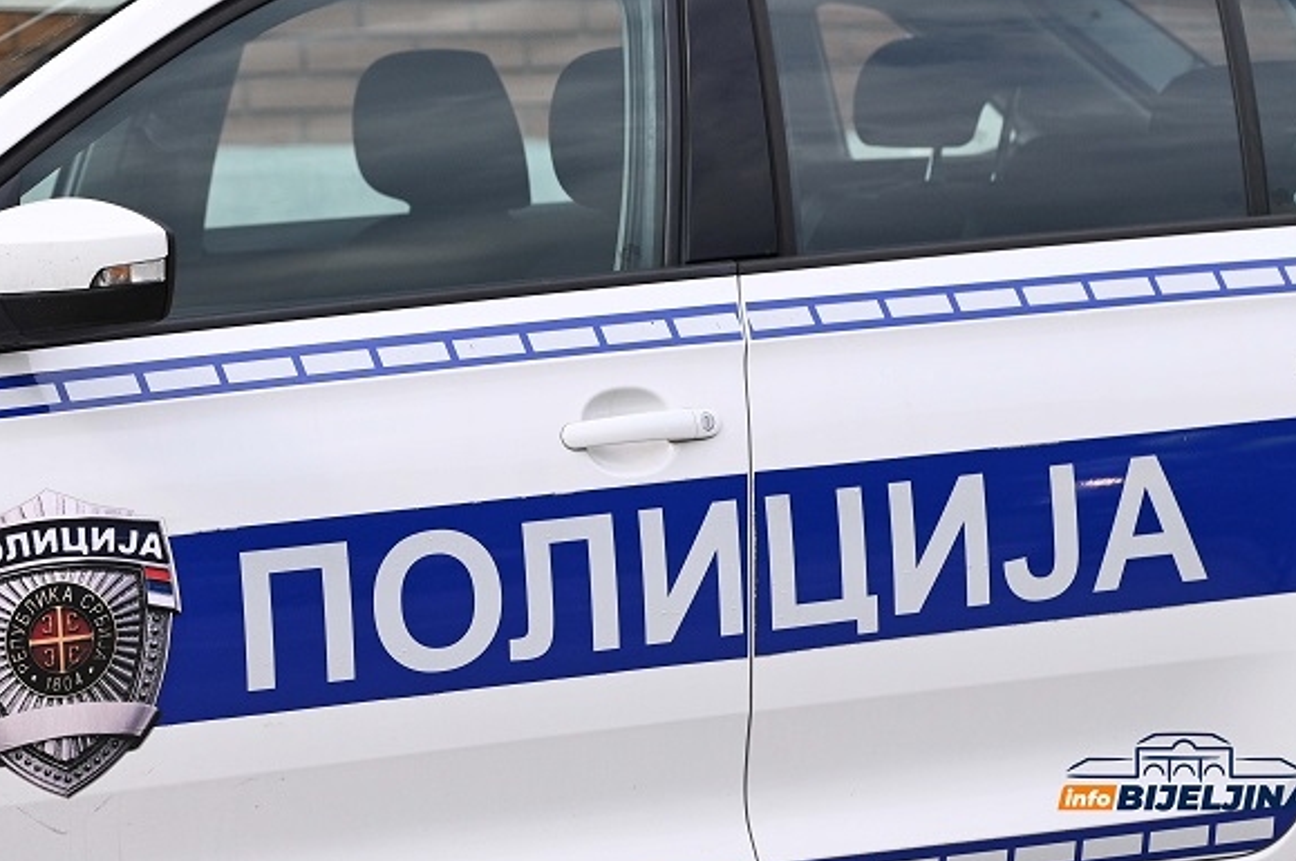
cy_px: 335
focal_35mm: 141
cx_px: 486
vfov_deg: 9.7
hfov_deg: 14.5
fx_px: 5072
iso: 640
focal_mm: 102
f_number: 4.5
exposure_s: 1/2500
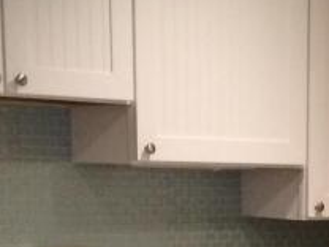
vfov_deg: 9.8
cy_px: 464
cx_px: 391
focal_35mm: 143
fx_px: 1359
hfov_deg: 13.4
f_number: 2.2
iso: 160
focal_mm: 4.15
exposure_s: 1/30
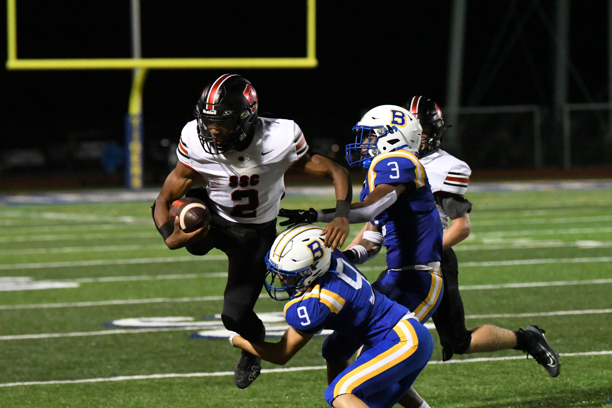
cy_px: 204
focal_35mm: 202
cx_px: 306
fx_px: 3442
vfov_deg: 6.8
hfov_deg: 10.2
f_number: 3.5
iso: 20000
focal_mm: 135
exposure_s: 1/1250
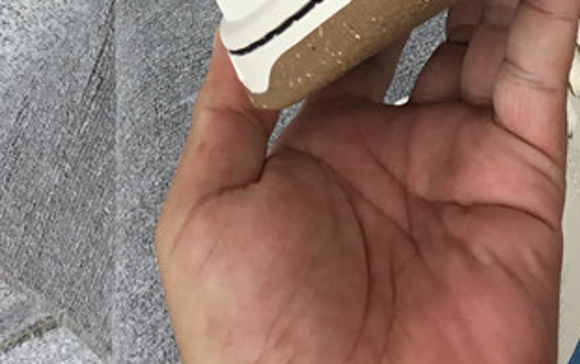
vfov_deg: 12.7
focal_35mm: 95
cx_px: 366
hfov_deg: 21.8
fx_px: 1503
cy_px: -259
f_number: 2.4
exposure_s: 1/401
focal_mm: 3.3
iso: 25
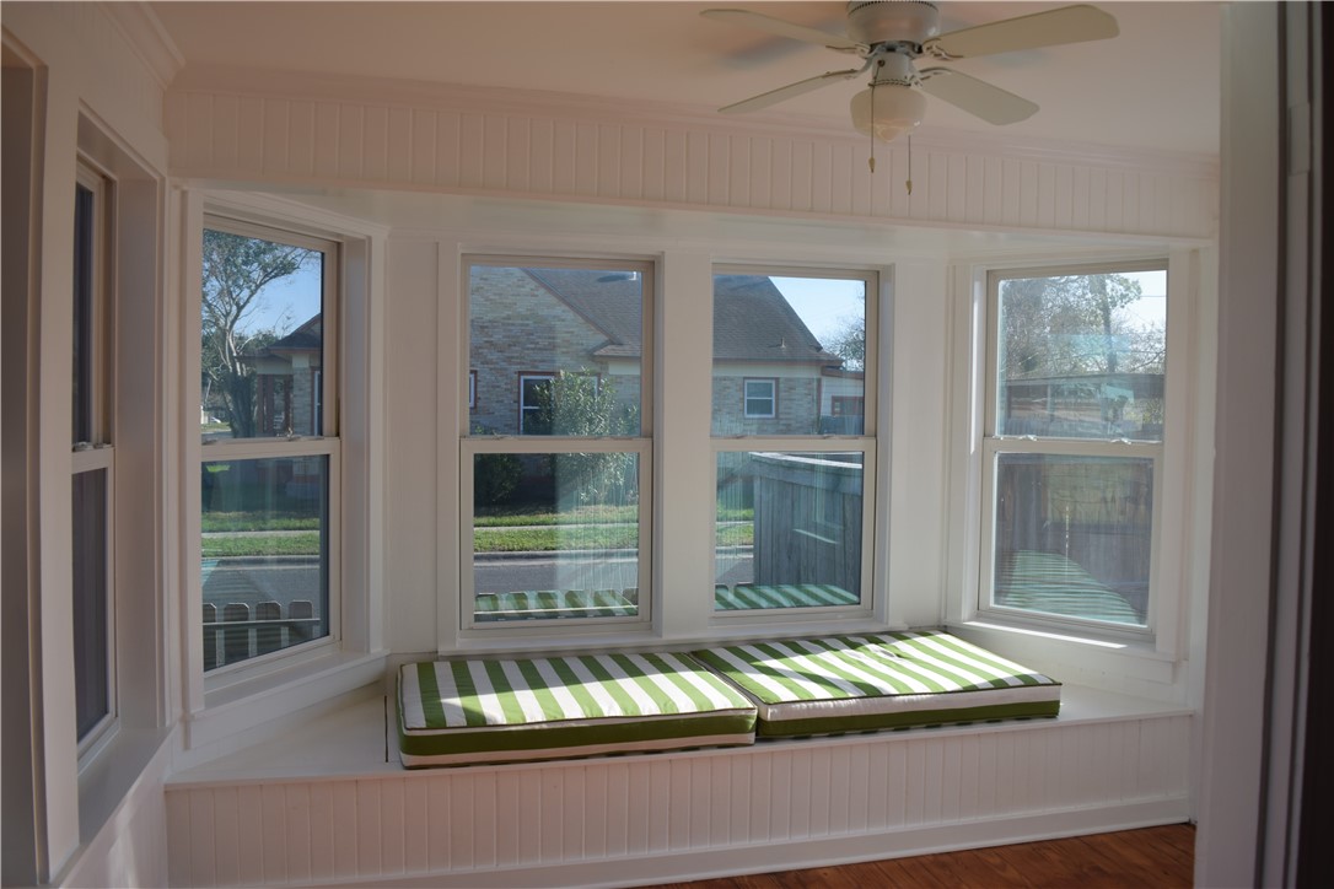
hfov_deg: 67.4
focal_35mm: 27
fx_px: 1000
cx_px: 667
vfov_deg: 47.9
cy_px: 444
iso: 100
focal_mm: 18
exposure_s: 1/125
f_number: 5
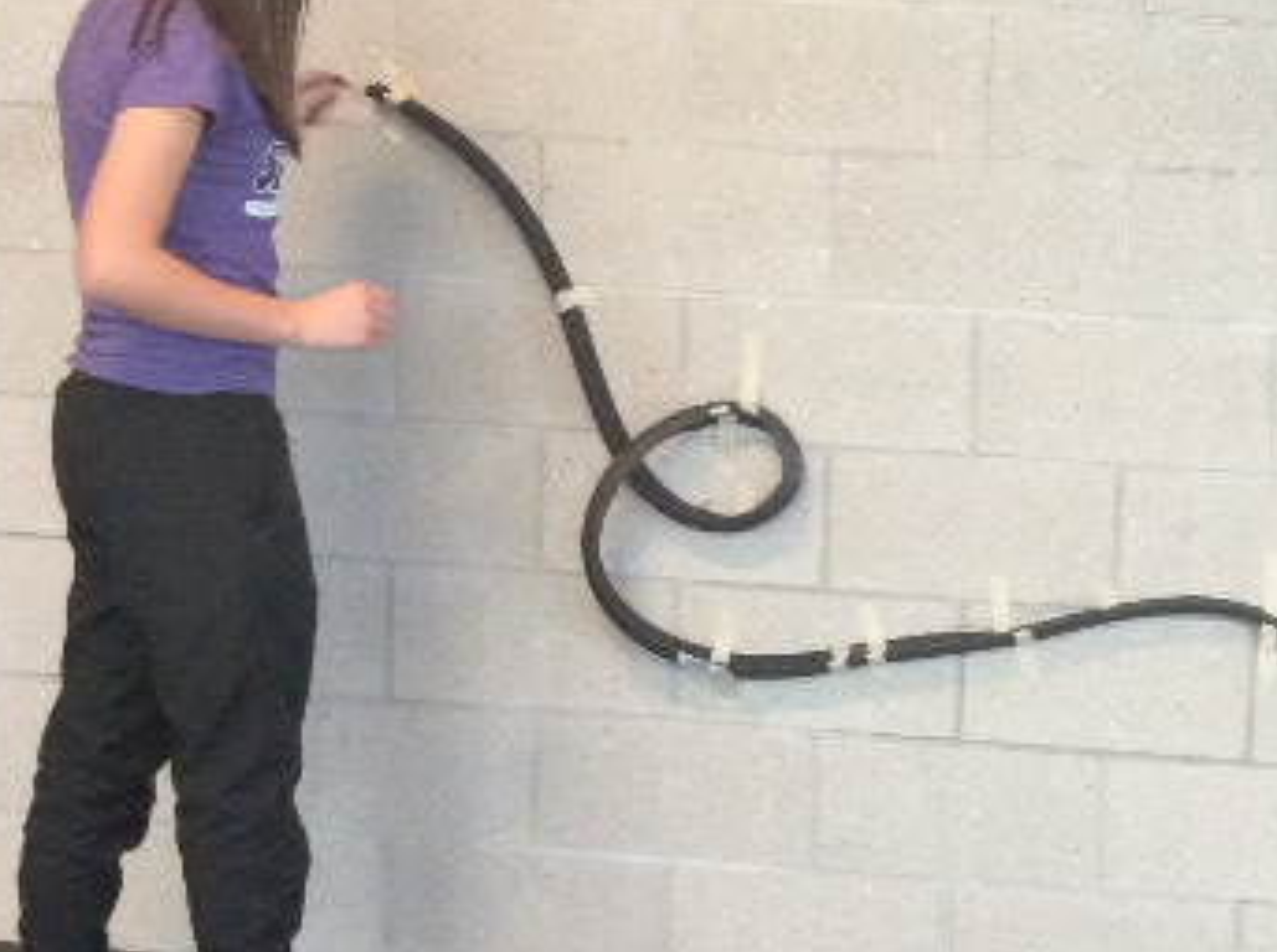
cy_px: 469
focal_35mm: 77
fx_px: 2836
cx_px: 1139
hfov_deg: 24.7
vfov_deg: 19.1
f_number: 2.4
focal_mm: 3.3
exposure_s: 1/24
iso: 125
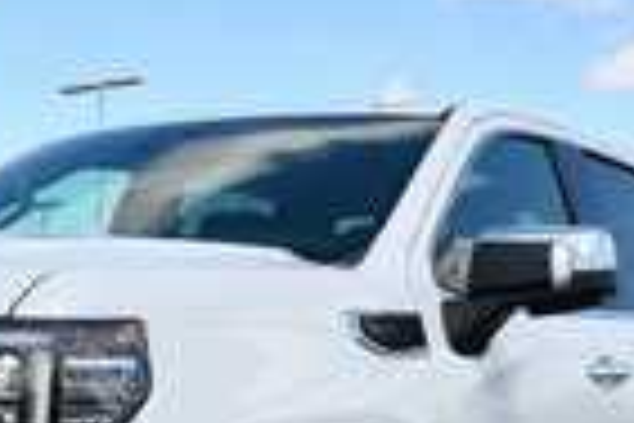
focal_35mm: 85
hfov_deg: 23.5
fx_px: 1497
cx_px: 112
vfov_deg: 15.6
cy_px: 475
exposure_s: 1/250
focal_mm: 20
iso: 125
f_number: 8
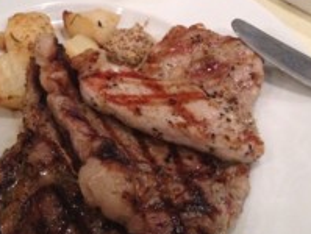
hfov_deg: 24.5
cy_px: 42
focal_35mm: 79
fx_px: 711
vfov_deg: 18.5
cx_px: 103
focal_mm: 4.28
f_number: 2.4
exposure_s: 1/20
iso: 400
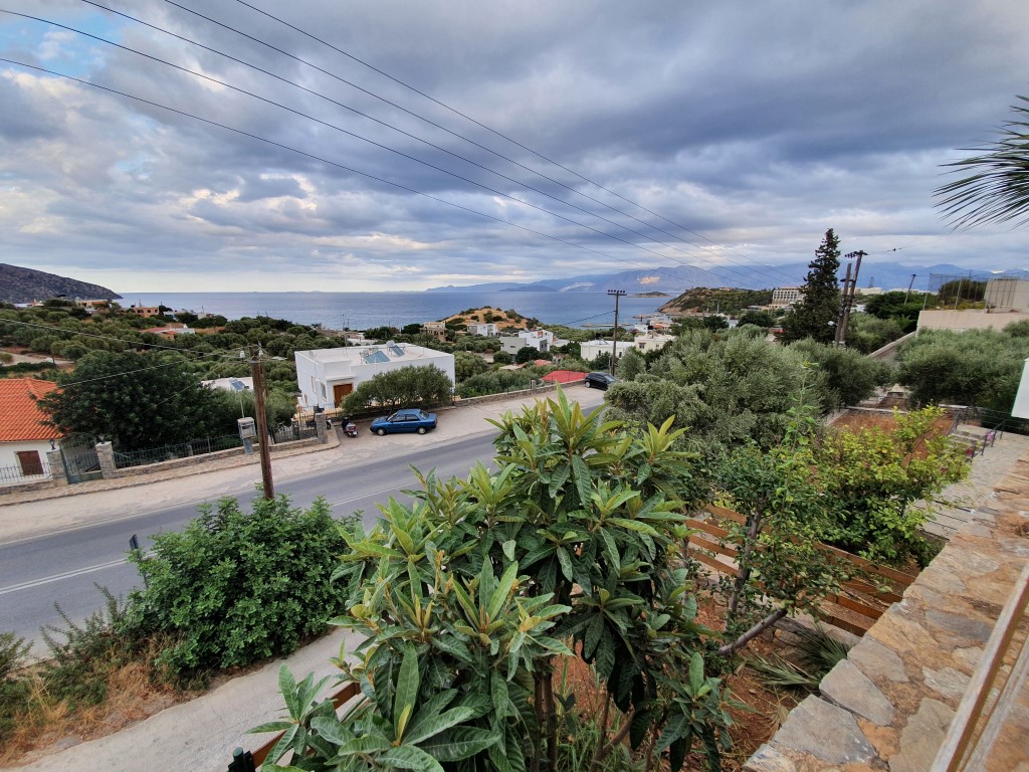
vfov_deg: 89.9
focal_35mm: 13
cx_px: 514
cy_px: 386
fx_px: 386
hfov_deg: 106.2
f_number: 2.2
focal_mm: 1.8
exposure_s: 1/198
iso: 50
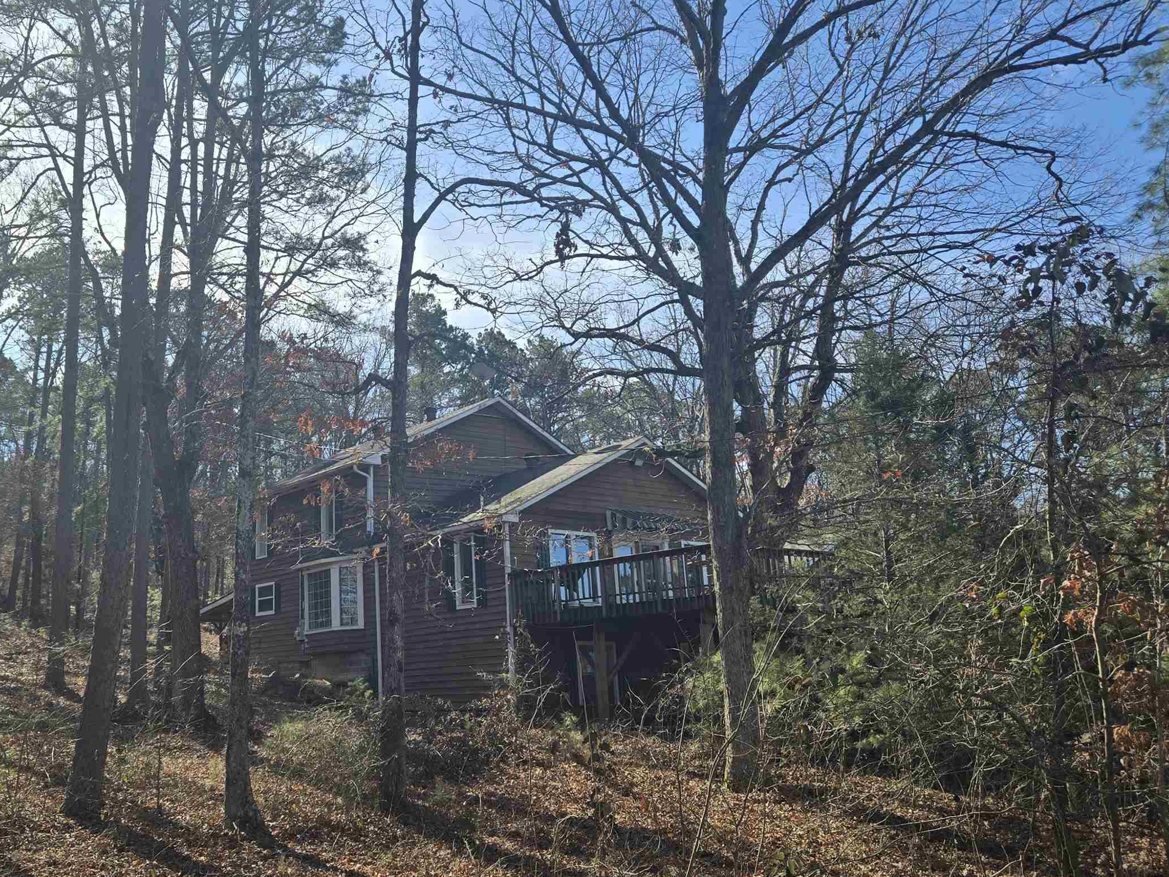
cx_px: 398
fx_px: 1148
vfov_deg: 41.8
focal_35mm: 34
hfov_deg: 53.0
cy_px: 425
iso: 25
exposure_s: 1/1208
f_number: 1.8
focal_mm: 5.4
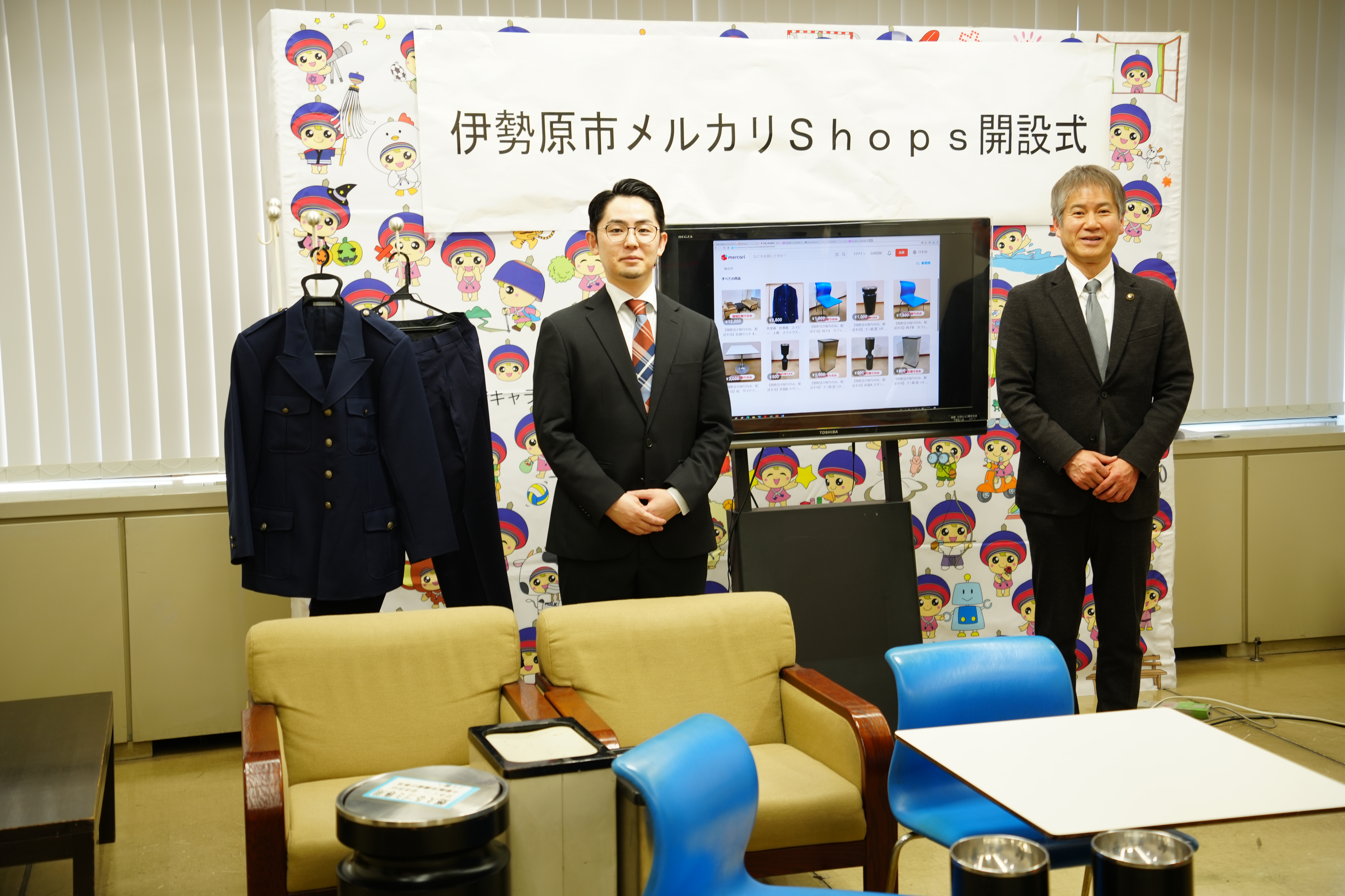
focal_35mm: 45
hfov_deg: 43.6
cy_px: 448
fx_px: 1681
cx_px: 672
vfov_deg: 29.9
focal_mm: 45
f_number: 3.5
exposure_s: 1/50
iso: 250
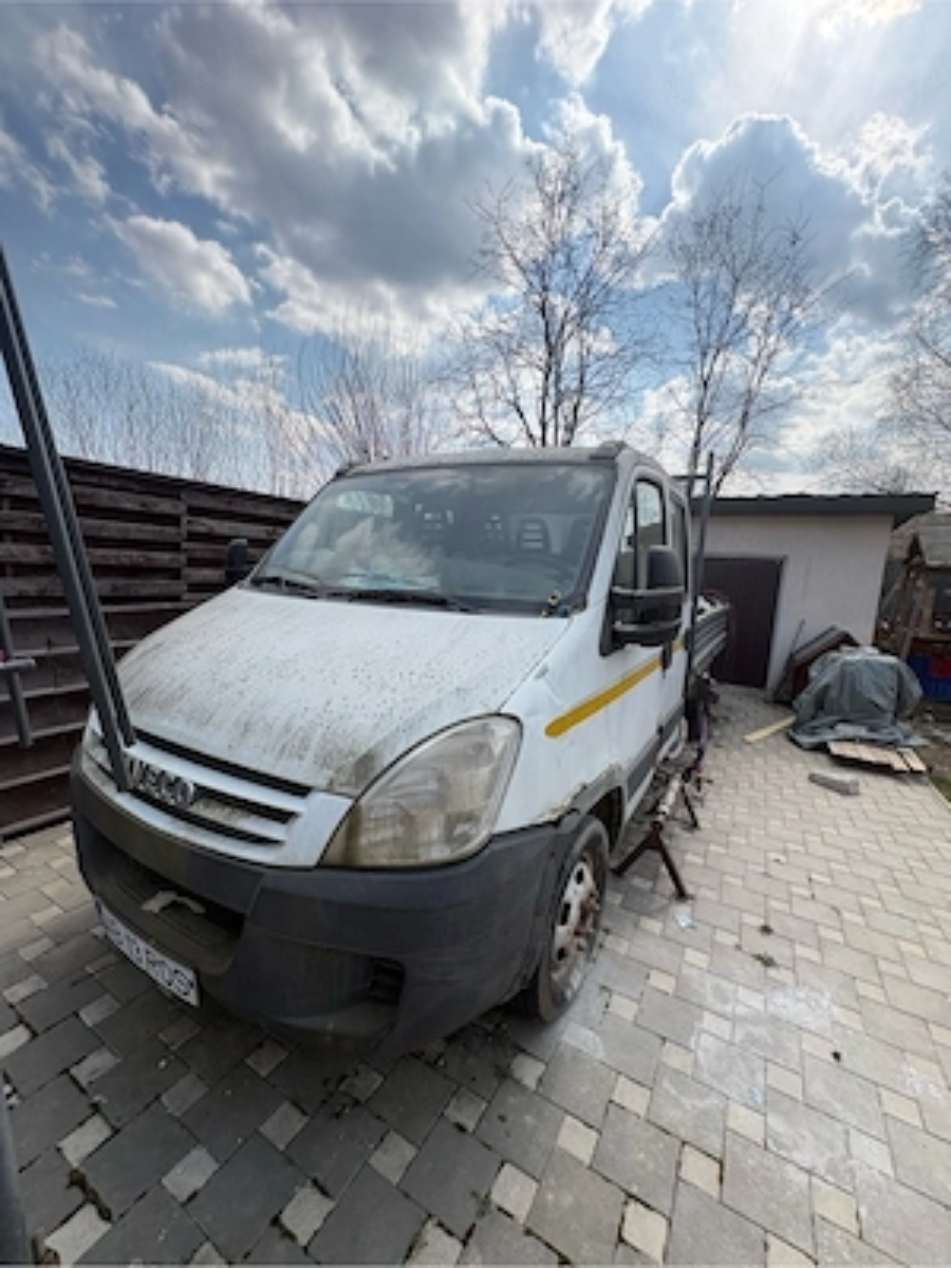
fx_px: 513
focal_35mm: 14
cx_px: 476
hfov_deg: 85.7
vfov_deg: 102.1
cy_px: 634
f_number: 2.2
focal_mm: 2.22
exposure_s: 1/1160
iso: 50
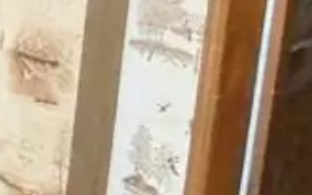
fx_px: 1292
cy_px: 115
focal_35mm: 152
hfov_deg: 12.1
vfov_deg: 8.6
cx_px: -335
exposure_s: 1/30
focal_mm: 4
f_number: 3
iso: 720
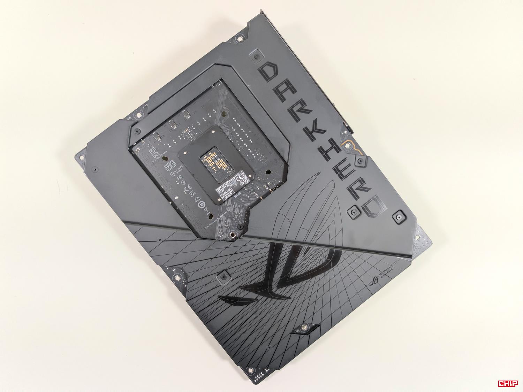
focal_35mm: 25
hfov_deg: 69.4
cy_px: 196
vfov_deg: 54.9
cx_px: 262
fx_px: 378
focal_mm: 6.78
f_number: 1.85
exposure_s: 1/33
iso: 532
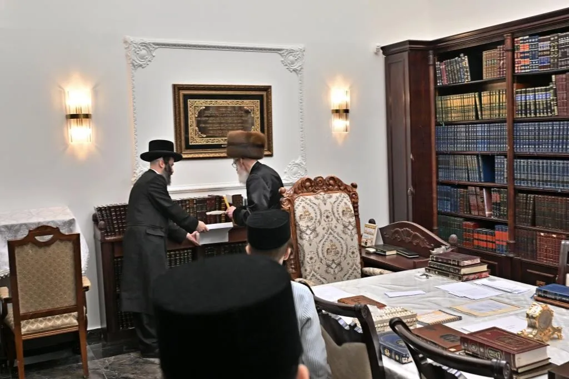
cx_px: 284
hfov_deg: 53.1
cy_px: 190
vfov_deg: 36.8
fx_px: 569
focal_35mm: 36
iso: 250
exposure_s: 1/125
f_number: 4
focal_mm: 24
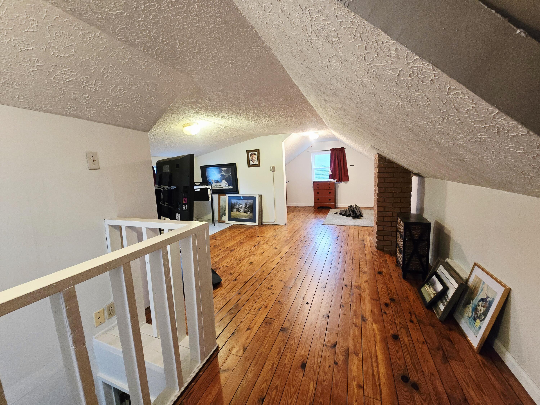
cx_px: 270
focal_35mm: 13
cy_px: 202
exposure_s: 1/60.2
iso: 1000
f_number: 2.2
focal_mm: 2.2
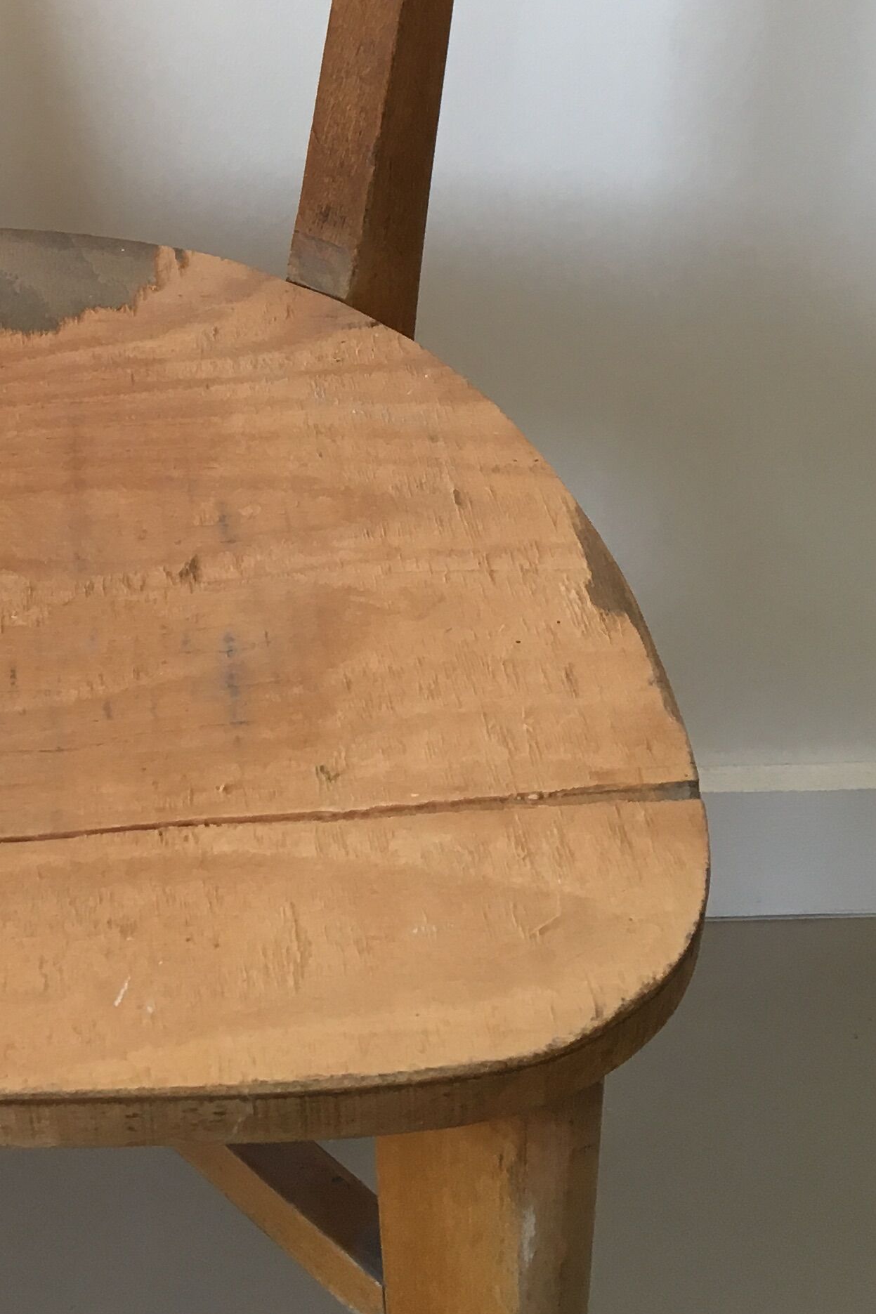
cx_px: 51
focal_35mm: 65
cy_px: 77
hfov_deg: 20.4
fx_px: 2373
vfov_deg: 29.4
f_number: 2.2
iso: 25
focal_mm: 4.15
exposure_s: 1/33
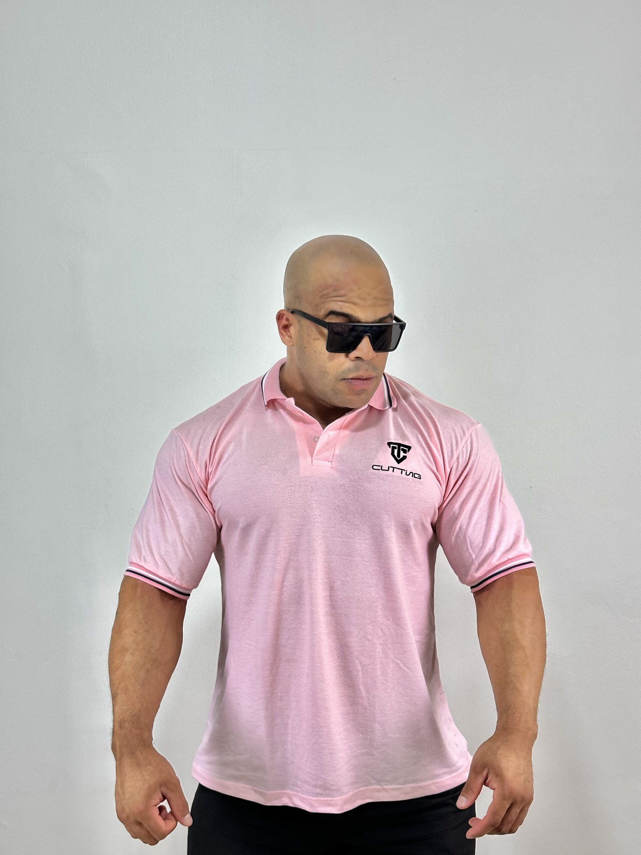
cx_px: 320
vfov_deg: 39.7
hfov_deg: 30.3
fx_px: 1185
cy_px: 428
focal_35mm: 48
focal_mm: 6.86
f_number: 1.78
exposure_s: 1/162
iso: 50
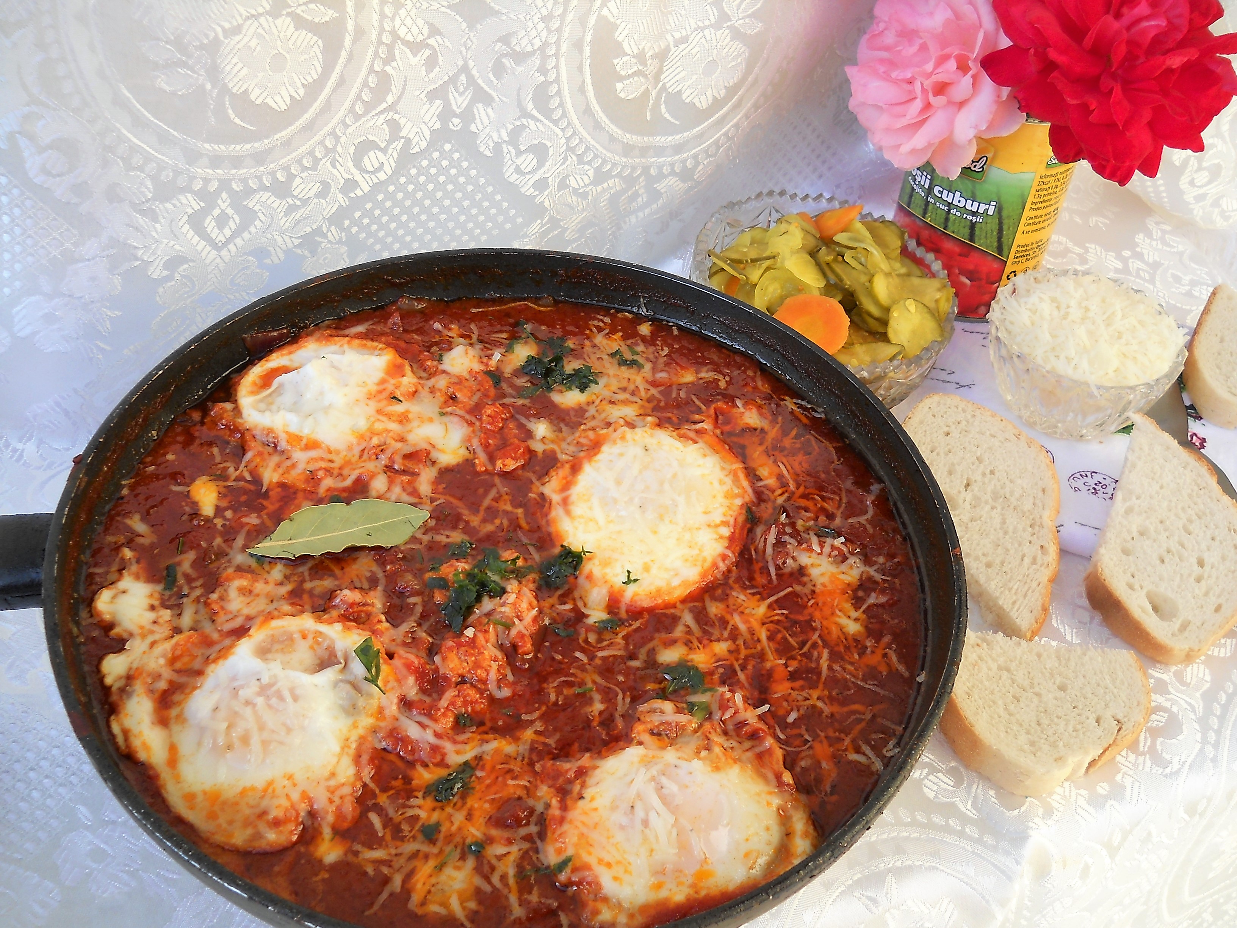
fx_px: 1465
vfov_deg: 35.1
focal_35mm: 41
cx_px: 618
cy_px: 464
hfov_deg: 45.8
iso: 80
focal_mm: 6.72
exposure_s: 1/320
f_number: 3.1
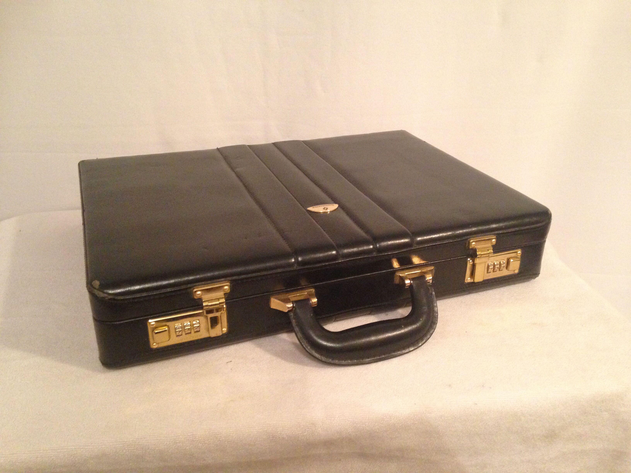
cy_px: 236
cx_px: 316
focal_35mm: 33
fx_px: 602
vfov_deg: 42.9
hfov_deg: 55.4
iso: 400
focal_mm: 4.12
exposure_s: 1/15
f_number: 2.4
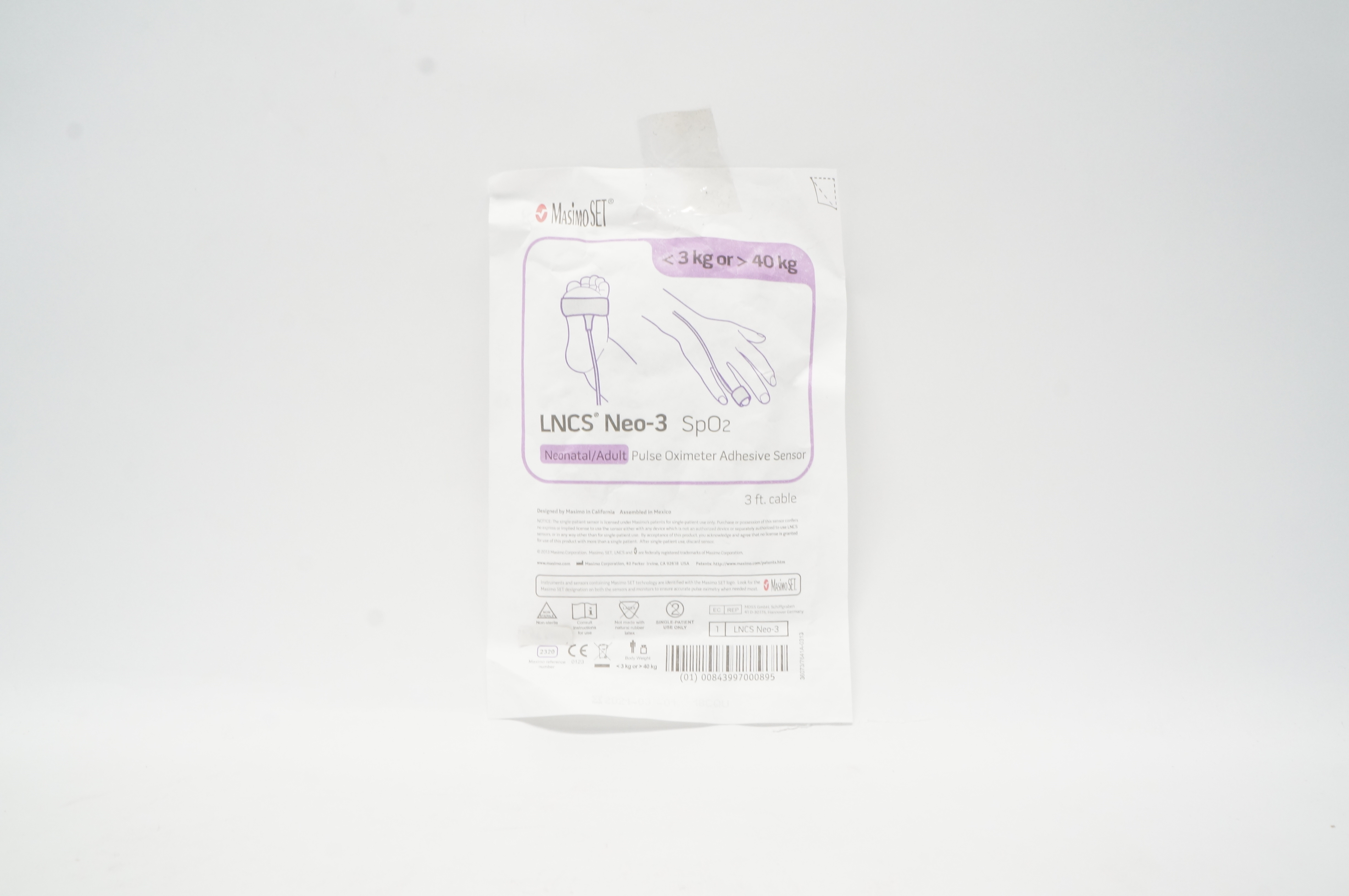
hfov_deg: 67.4
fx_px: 1011
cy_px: 448
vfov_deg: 47.8
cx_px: 674
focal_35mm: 27
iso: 800
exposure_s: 1/20
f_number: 11
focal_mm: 18
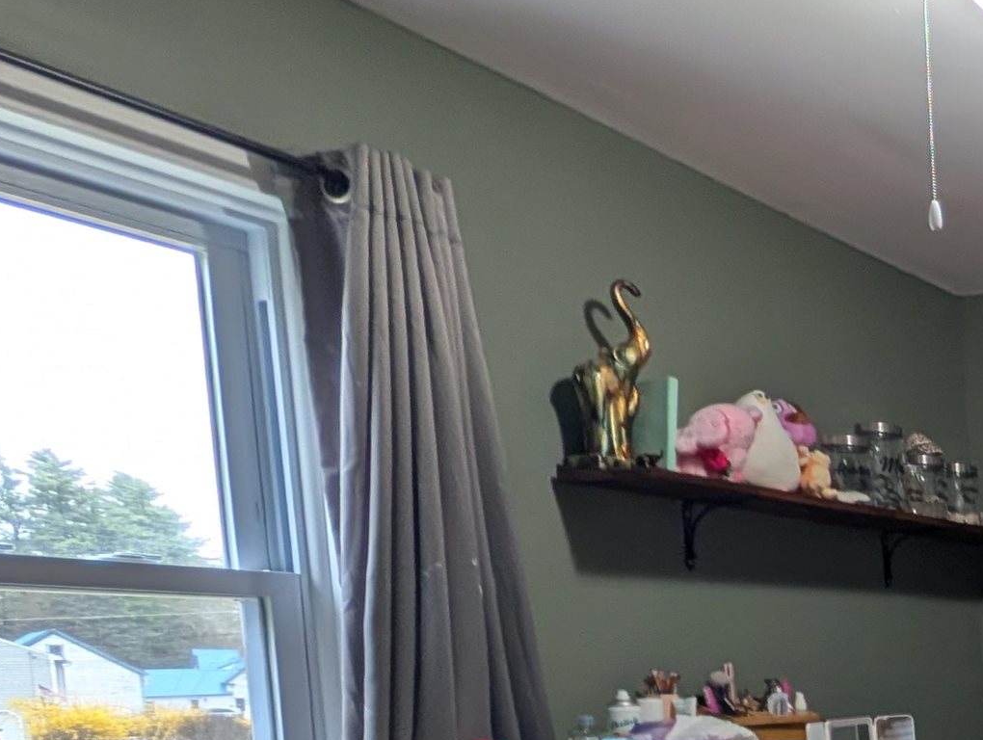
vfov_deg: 35.7
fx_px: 1024
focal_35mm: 36
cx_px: 1445
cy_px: 751
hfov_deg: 30.4
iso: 42
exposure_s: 1/60
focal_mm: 2.02
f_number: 1.7
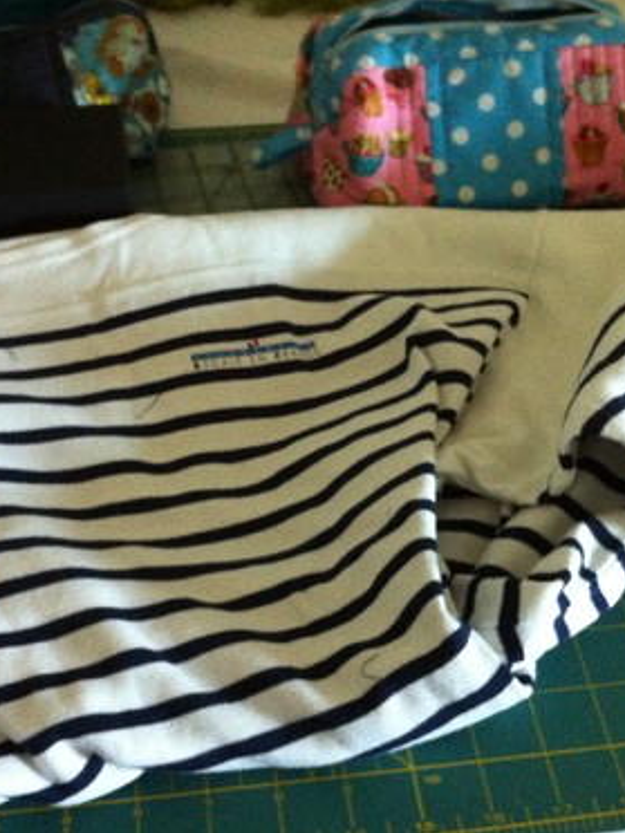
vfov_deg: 40.4
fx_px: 1131
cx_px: 282
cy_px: 416
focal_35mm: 47
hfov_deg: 30.9
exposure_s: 1/15
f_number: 2.8
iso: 400
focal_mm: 3.85
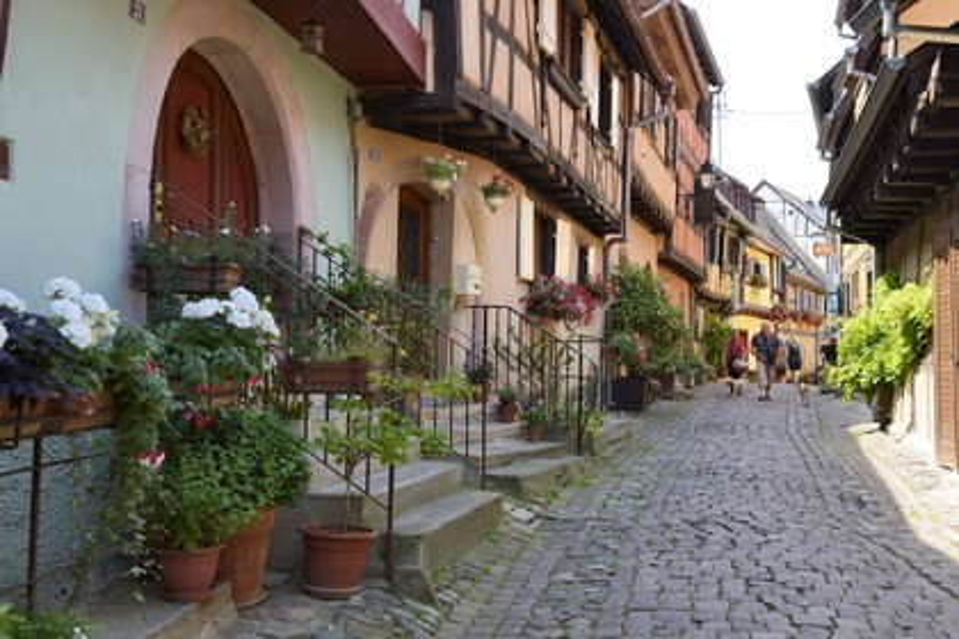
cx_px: 480
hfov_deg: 46.4
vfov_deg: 31.9
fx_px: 1119
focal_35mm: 42
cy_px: 320
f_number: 5
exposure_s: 1/250
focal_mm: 42
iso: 200
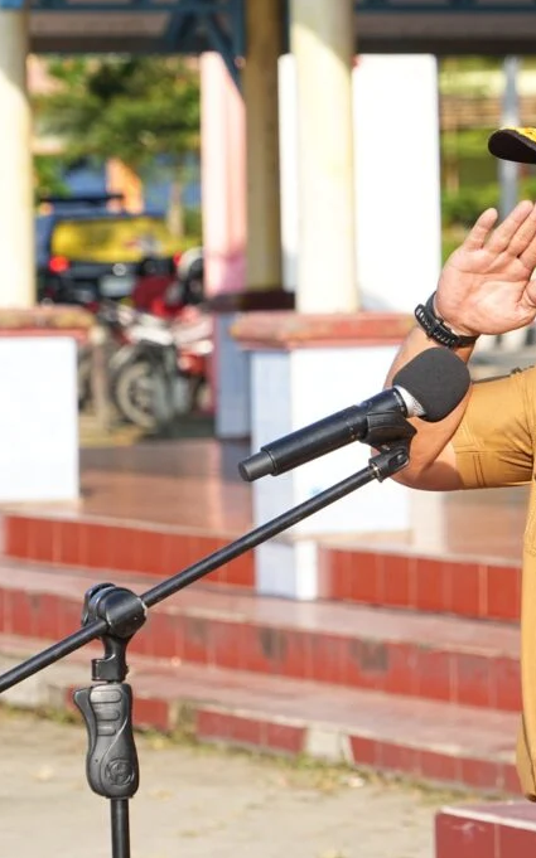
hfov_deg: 4.8
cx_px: 504
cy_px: 429
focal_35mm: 273
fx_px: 6387
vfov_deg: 7.7
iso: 160
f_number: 10
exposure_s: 1/100
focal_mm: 178
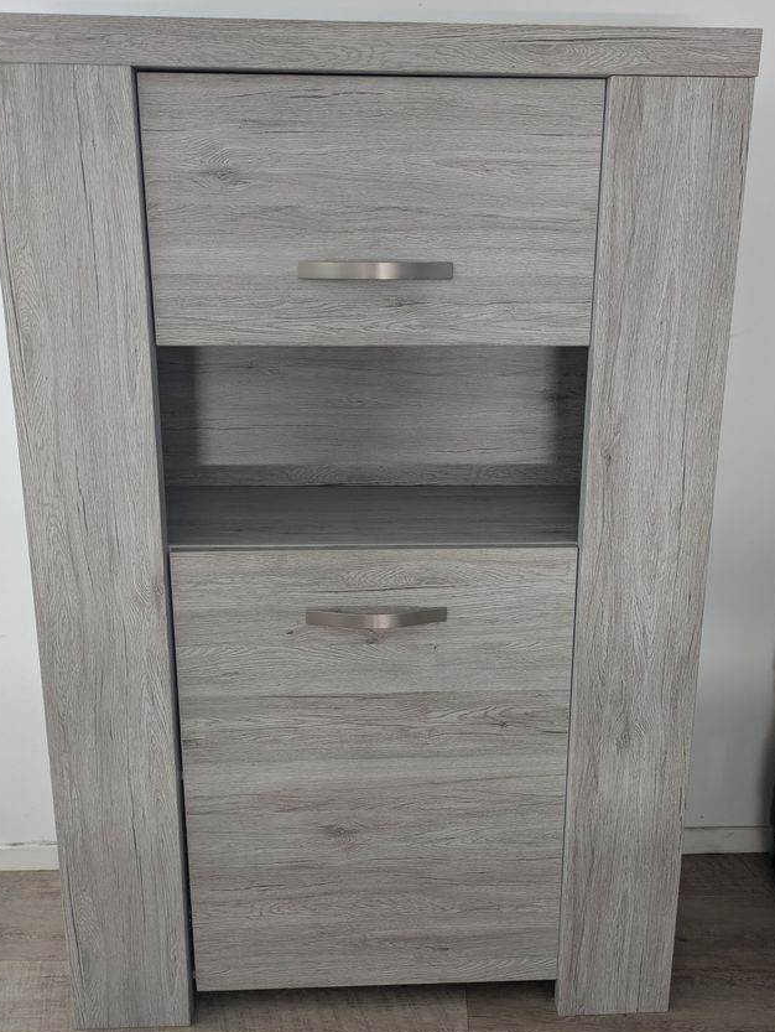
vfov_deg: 59.9
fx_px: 894
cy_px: 489
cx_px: 407
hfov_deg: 46.8
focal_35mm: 30
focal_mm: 5.43
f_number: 1.89
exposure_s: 1/25
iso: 487
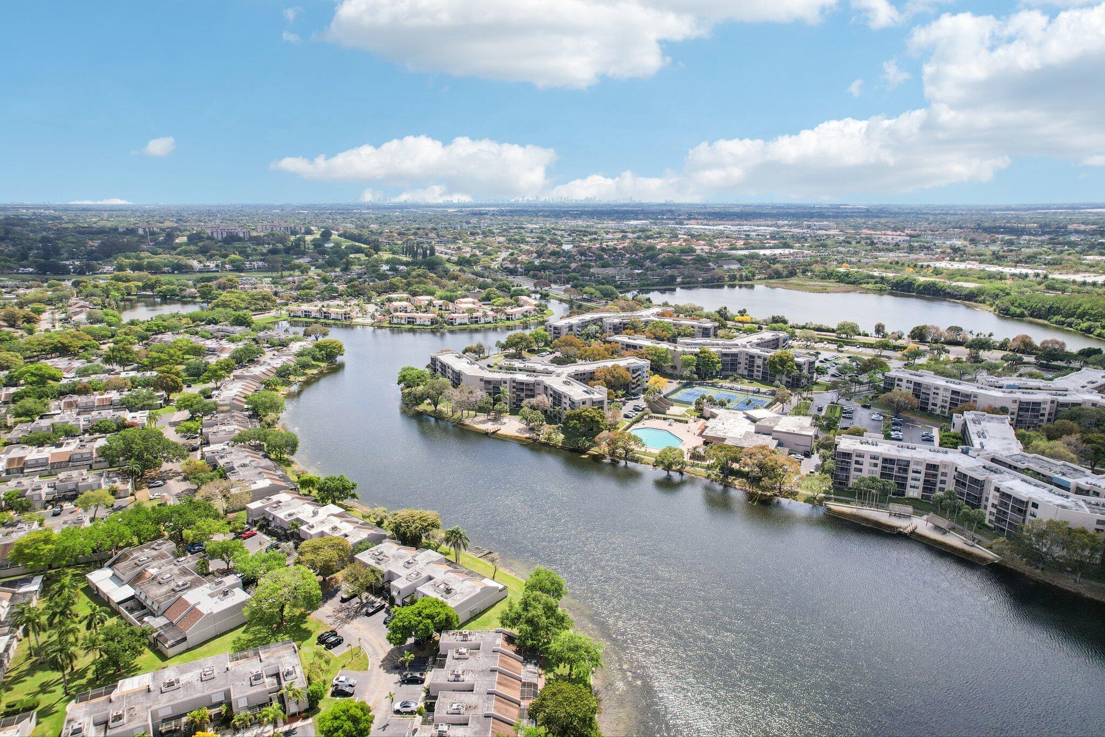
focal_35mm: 22
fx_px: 675
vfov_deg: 57.2
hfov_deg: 78.6
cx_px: 552
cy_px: 368
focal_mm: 8.4
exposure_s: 1/3000
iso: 120
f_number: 2.8
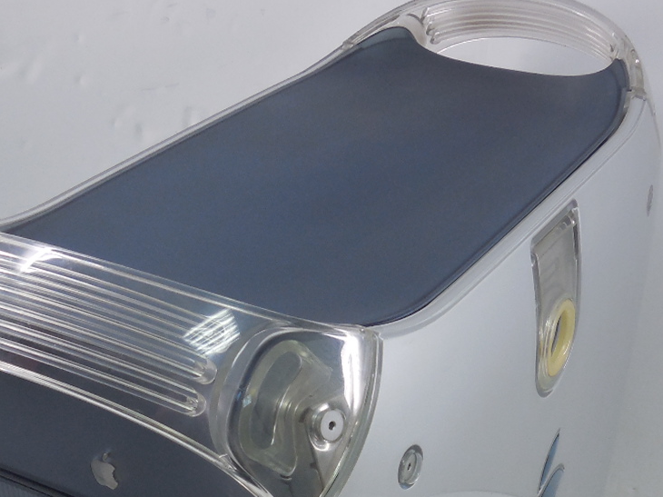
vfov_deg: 24.3
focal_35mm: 57
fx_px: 1091
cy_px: 515
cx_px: 319
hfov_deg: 33.8
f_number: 3.5
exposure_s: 1/30
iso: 160
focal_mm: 4.6
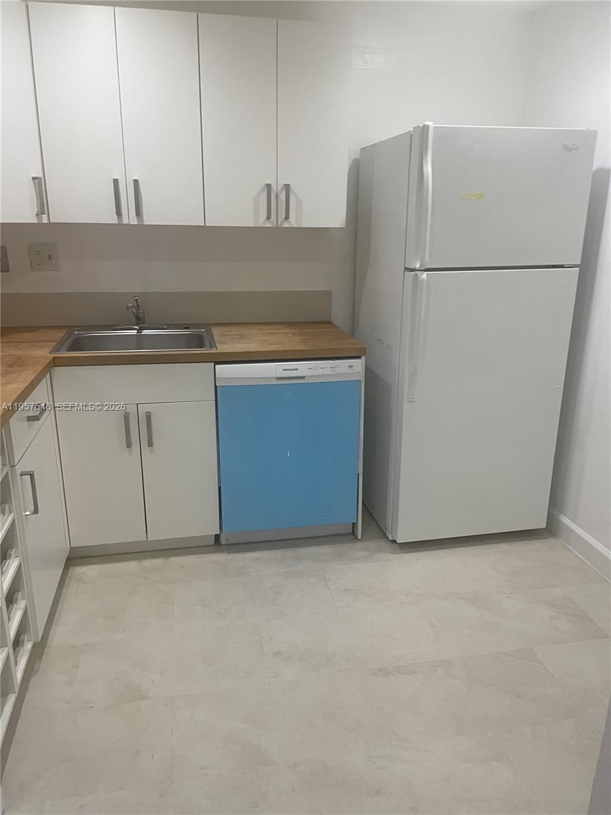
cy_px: 408
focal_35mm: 26
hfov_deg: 53.1
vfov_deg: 67.3
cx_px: 306
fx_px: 612
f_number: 1.6
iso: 80
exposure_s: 1/60
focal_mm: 4.2
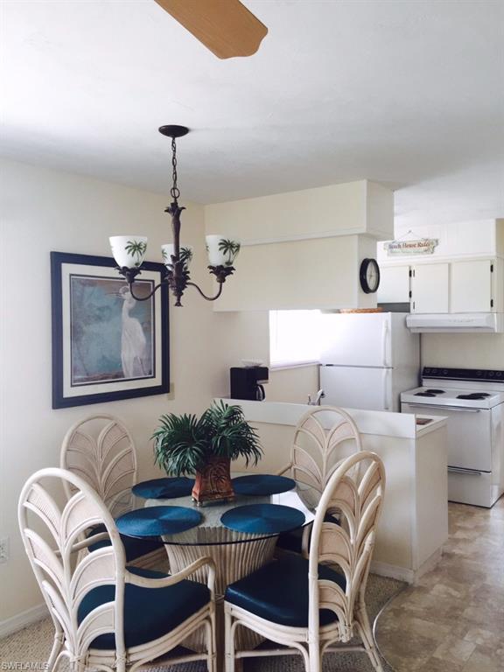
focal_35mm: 29
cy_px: 336
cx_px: 252
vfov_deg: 61.7
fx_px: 563
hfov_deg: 48.2
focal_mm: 4.15
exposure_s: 1/120
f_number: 2.2
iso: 50
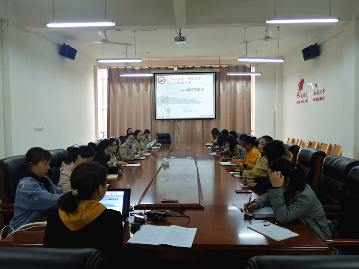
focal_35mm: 27
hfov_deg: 65.3
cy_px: 134
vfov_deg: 51.4
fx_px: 280
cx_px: 180
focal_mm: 3.96
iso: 125
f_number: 1.8
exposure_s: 1/60
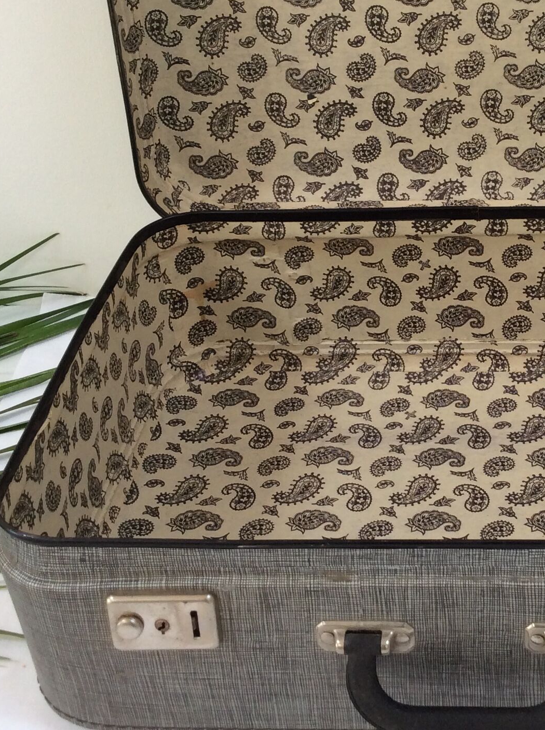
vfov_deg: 32.7
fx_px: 1242
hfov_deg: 24.1
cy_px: 298
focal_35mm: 59
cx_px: 480
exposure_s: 1/50
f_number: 2.4
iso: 40
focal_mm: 3.3
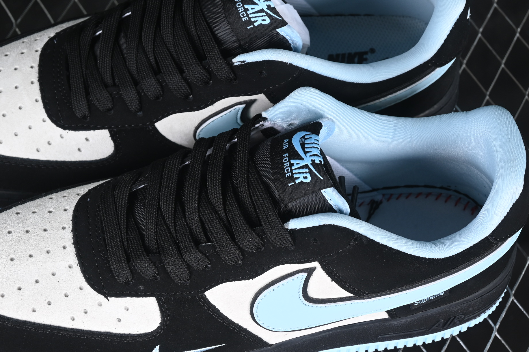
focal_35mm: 114
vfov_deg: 12.0
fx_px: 1675
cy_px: 161
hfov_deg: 17.9
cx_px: 226
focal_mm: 50
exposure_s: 1/50
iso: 160
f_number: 6.3
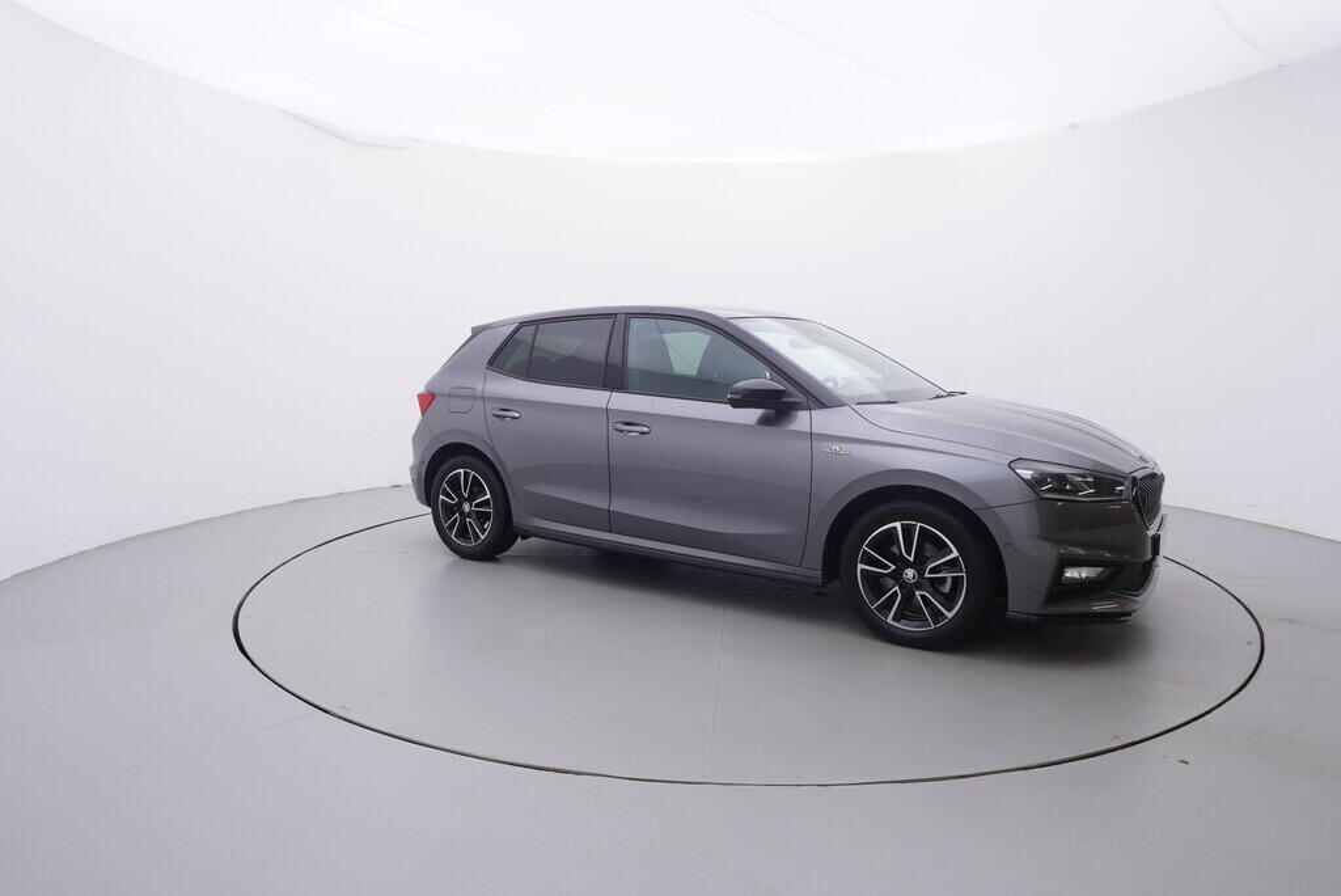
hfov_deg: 77.3
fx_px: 839
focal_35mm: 22
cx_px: 670
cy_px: 448
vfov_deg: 56.2
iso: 200
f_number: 5
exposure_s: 1/80
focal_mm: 15
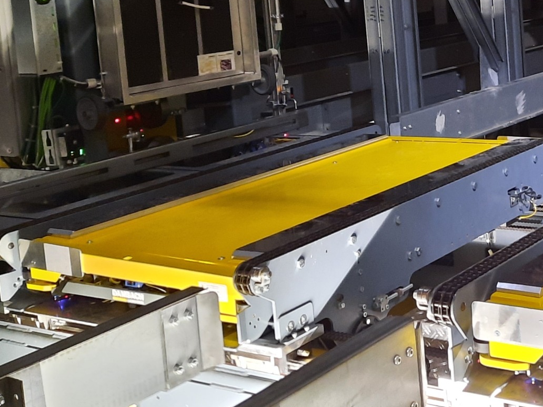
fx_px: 973
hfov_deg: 29.3
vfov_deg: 23.2
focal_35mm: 62
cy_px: 60
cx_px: 530
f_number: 2
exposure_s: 1/25
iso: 400
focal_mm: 4.6
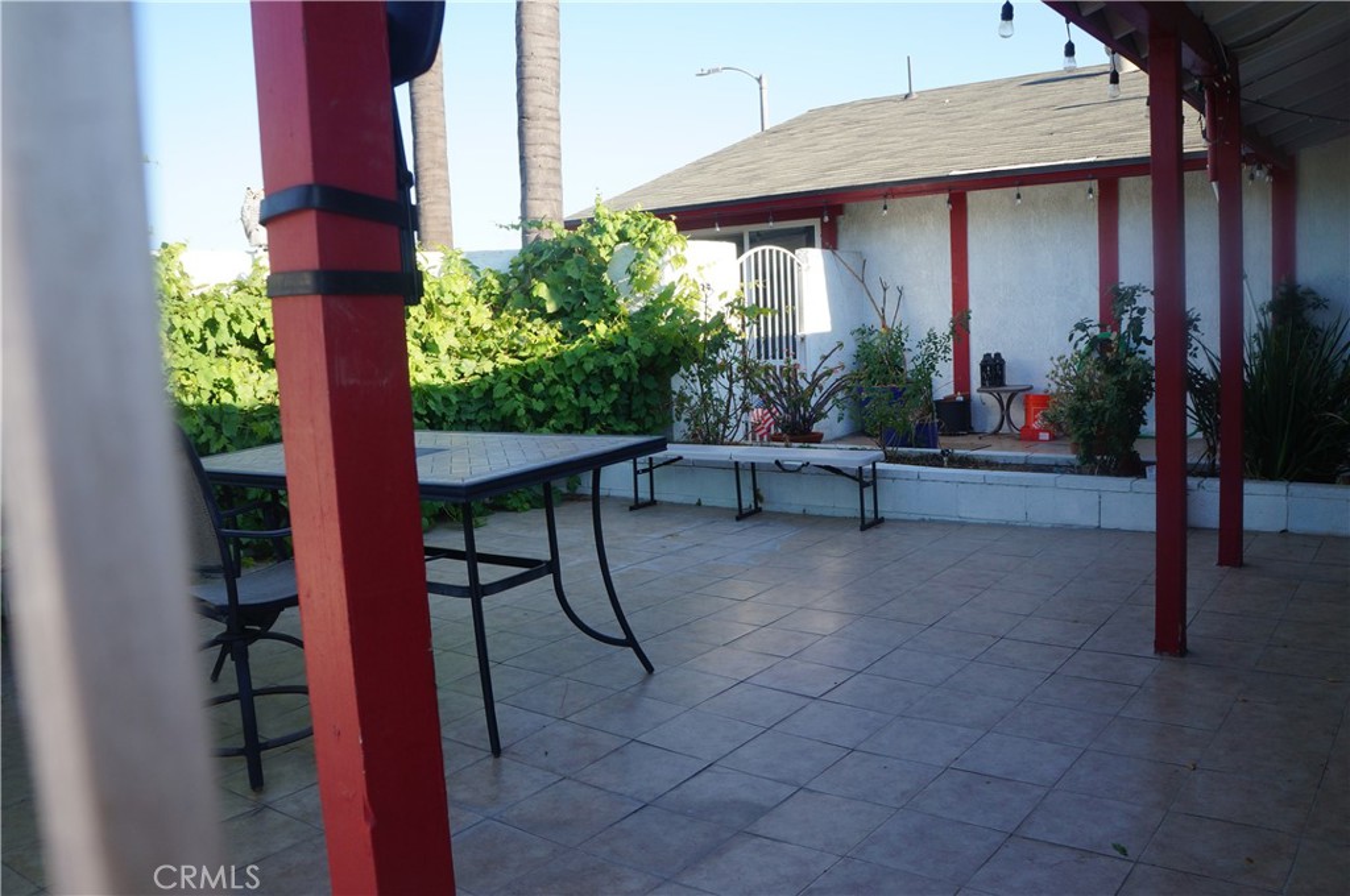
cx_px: 675
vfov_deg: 45.6
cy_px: 448
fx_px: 1067
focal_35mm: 28
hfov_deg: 64.6
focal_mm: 19
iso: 200
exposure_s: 1/125
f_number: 9
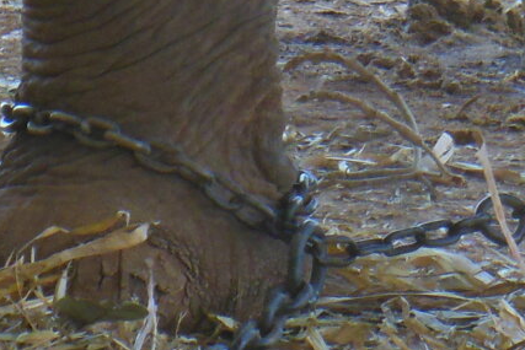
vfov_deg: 1.4
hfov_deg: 2.2
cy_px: 63
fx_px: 13902
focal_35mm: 953
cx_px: 525
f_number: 5.9
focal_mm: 45.4
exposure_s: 1/200
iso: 400
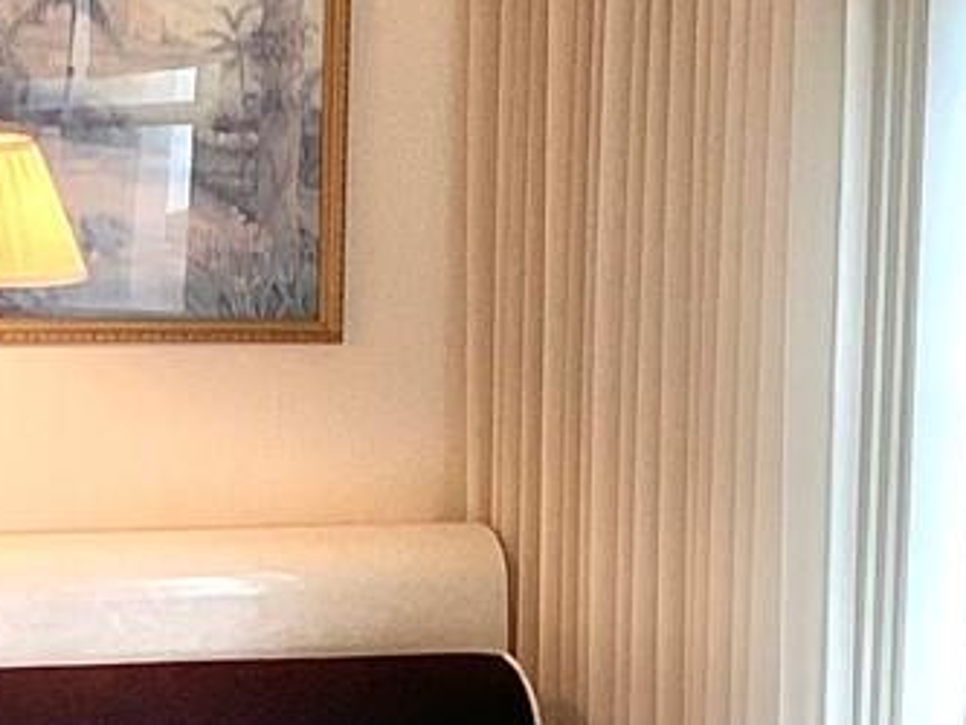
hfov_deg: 13.0
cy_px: 740
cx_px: -136
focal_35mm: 149
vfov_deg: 9.9
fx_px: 4160
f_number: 2.4
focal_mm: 3.3
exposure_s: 1/120
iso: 64
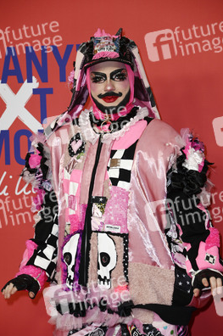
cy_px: 169
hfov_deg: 12.9
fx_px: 987
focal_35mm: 106
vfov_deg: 19.3
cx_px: 111
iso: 640
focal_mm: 105
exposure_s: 1/200
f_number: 5.6
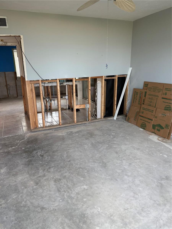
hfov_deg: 53.1
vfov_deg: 67.3
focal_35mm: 26
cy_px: 114
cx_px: 86
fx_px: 172
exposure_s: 1/121
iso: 125
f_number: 1.6
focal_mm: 5.96
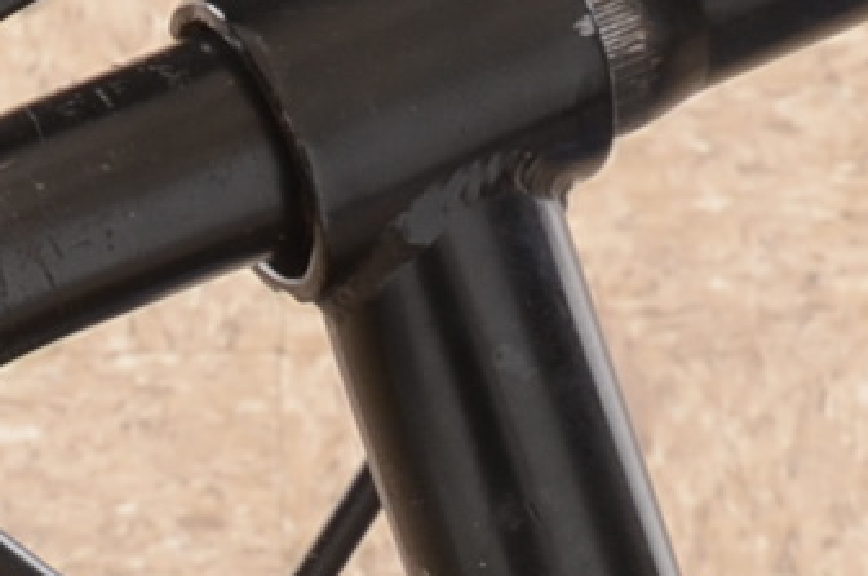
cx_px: 300
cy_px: 739
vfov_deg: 5.2
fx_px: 6356
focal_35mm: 264
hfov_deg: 7.8
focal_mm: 24
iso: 160
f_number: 11
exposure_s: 1/100
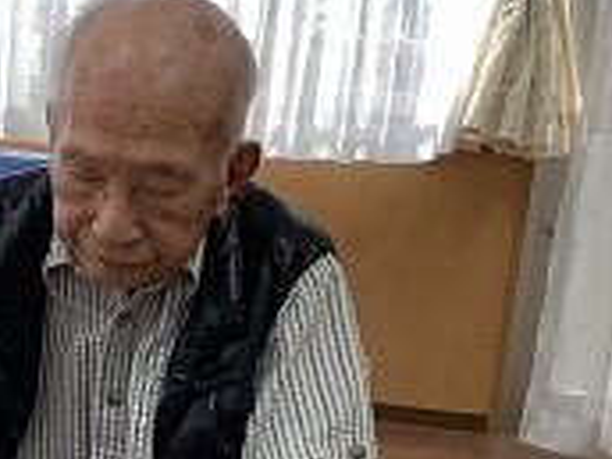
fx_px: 1591
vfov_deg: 15.9
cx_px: -4
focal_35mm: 90
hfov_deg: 21.0
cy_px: 507
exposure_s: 1/120
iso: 80
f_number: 2.4
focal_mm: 3.3
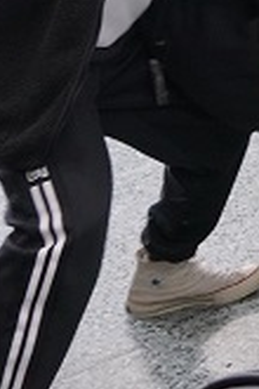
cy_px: -130
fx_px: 1480
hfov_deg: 8.6
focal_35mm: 137
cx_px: 718
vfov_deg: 14.3
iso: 1600
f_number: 4
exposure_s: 1/160
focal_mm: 21
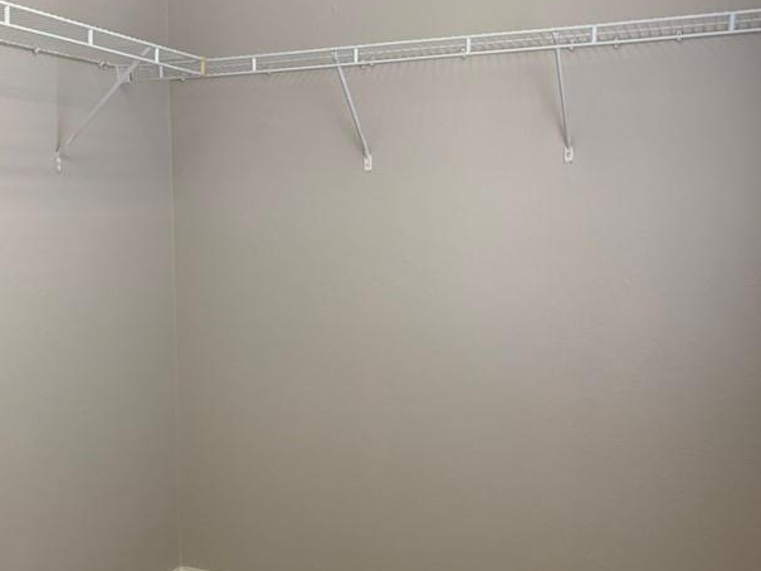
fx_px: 967
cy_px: 347
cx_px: 240
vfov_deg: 32.8
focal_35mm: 44
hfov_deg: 42.2
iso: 64
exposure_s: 1/60
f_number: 1.8
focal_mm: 4.25
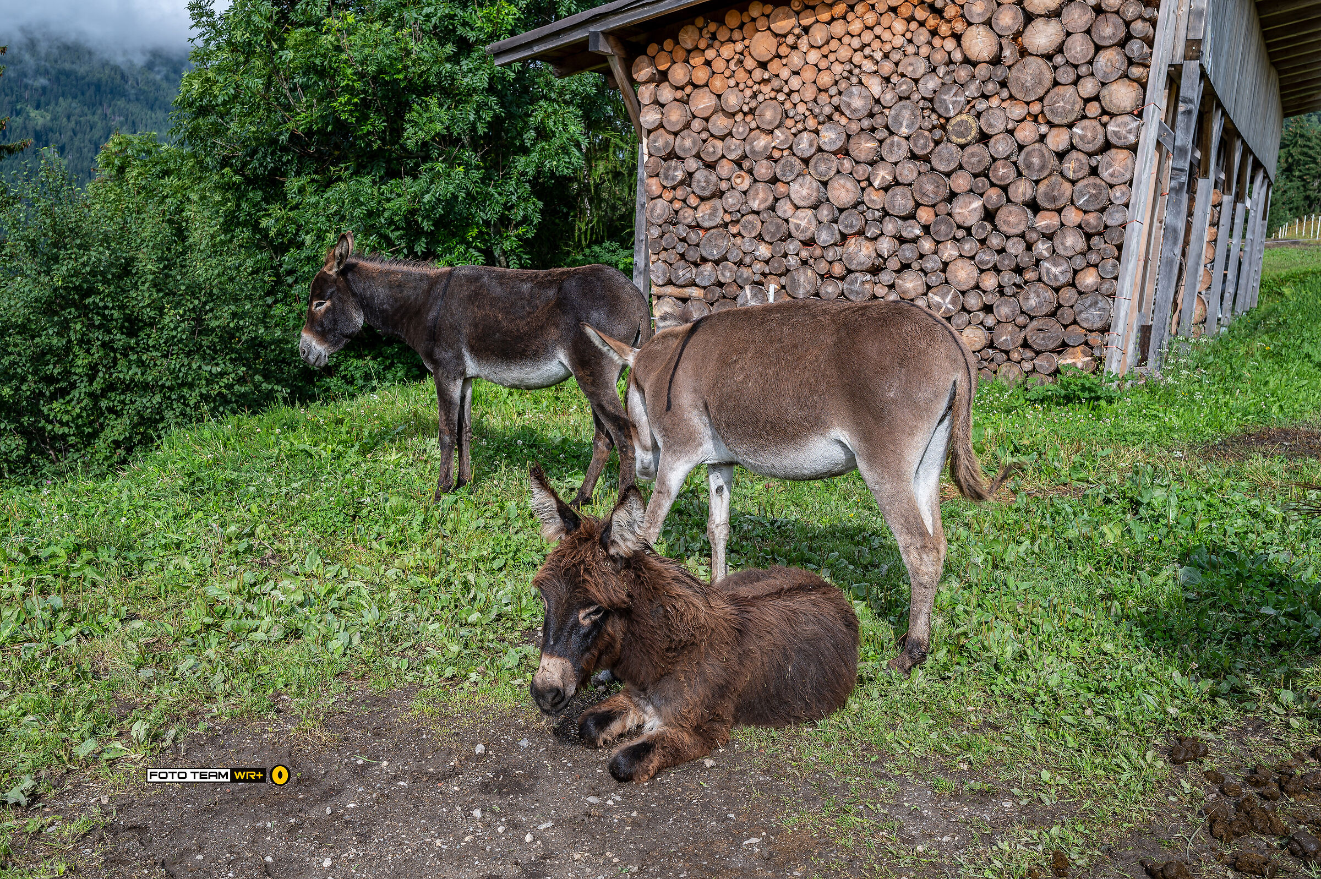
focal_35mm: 35
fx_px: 1283
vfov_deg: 37.8
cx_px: 660
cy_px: 440
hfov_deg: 54.5
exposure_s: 1/160
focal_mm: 35
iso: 100
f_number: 8
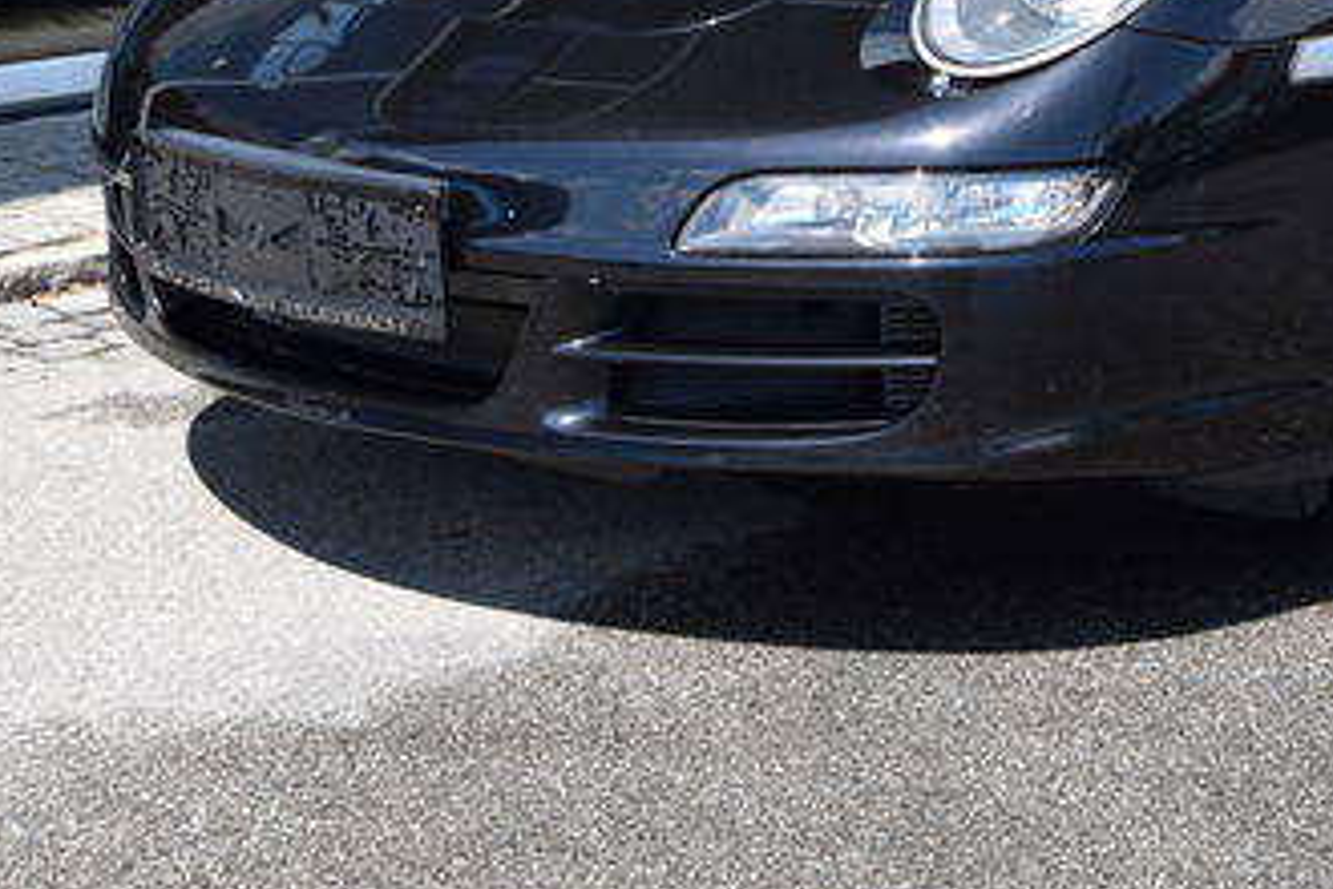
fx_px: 3227
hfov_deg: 22.4
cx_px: 1333
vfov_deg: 15.2
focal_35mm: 87
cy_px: -125
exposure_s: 1/320
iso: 200
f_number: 9
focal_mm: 25
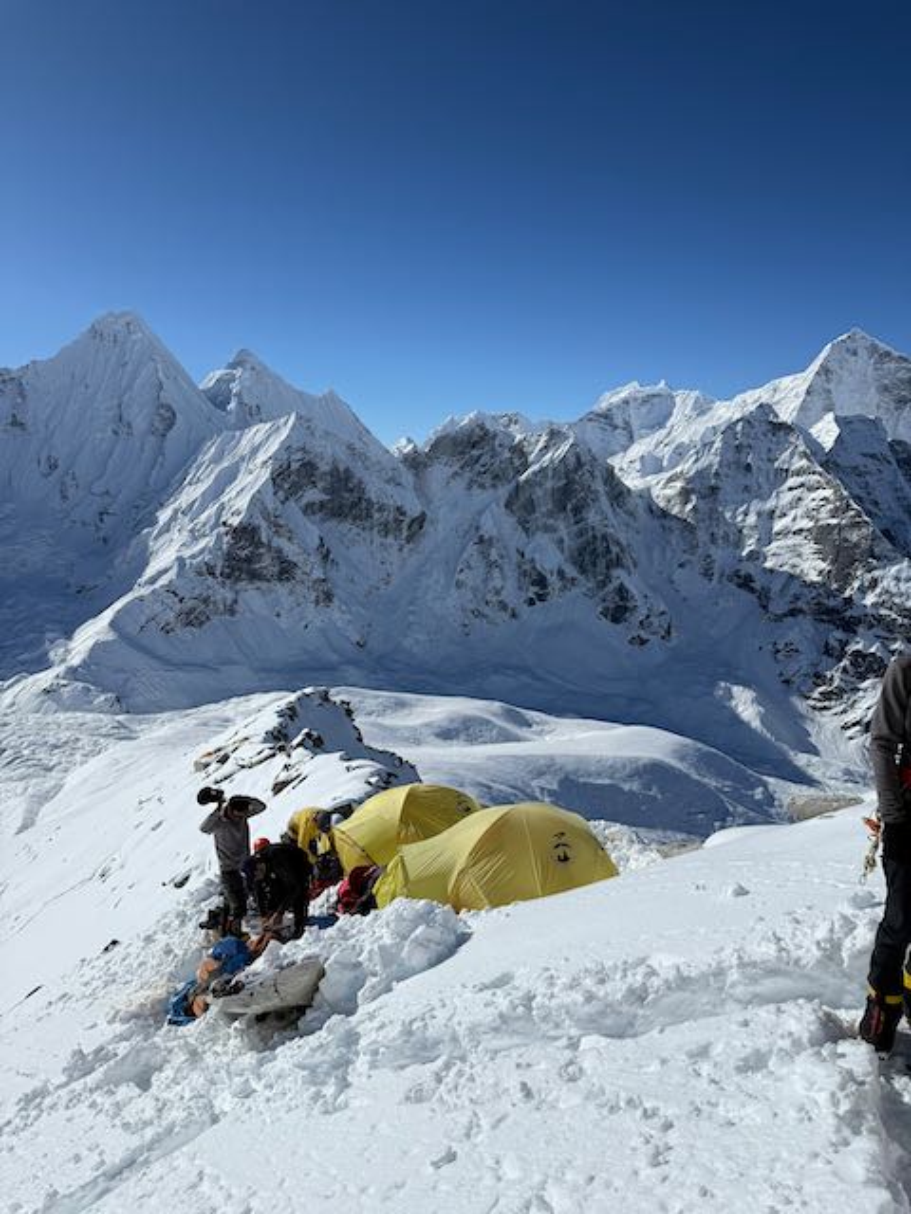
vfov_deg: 71.6
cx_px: 456
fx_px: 842
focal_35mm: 24
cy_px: 607
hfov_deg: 56.8
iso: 100
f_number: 1.78
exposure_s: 1/11905
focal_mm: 6.76
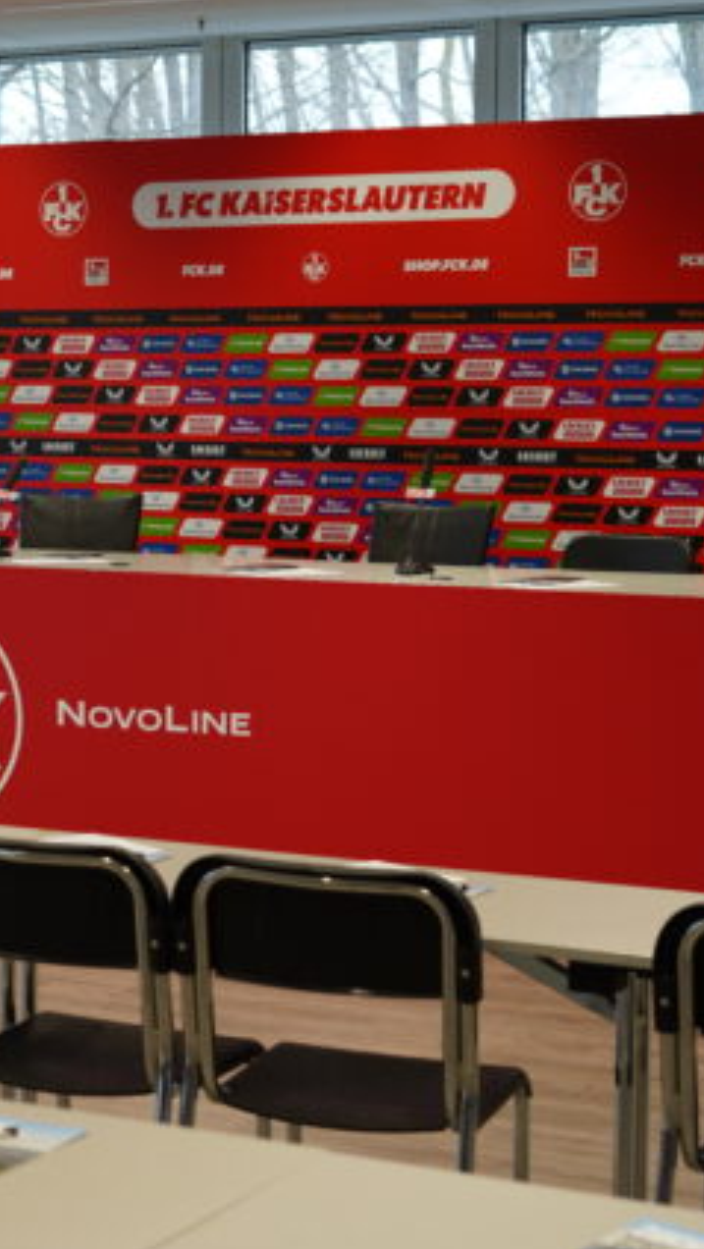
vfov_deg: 26.8
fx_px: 2618
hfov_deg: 15.2
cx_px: 85
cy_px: 626
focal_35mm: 79
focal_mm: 50
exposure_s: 1/160
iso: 640
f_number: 4
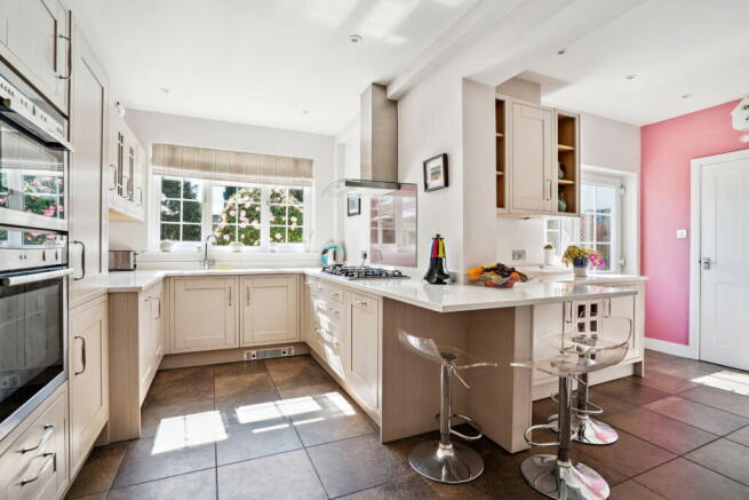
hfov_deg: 96.7
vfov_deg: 73.8
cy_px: 250
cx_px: 374
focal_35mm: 16
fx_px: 333
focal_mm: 16
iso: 640
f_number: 8
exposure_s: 1/50
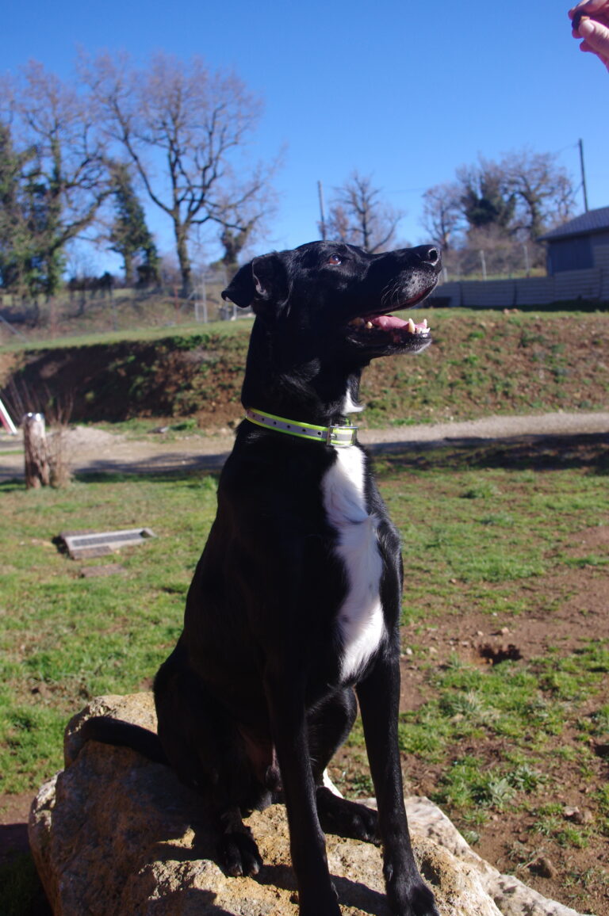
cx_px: 304
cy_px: 458
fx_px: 916
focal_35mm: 36
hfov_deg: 36.8
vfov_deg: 53.2
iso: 200
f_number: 5.6
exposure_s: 1/500
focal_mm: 24.38
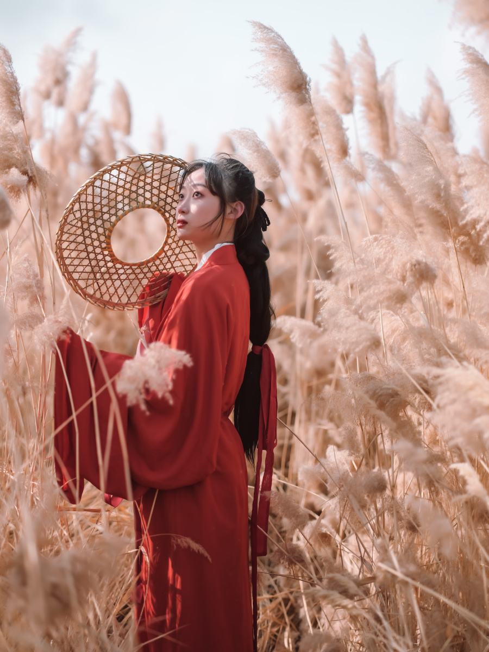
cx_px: 244
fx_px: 1187
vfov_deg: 30.7
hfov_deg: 23.3
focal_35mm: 63
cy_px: 326
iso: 100
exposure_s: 1/3200
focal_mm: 80
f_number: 2
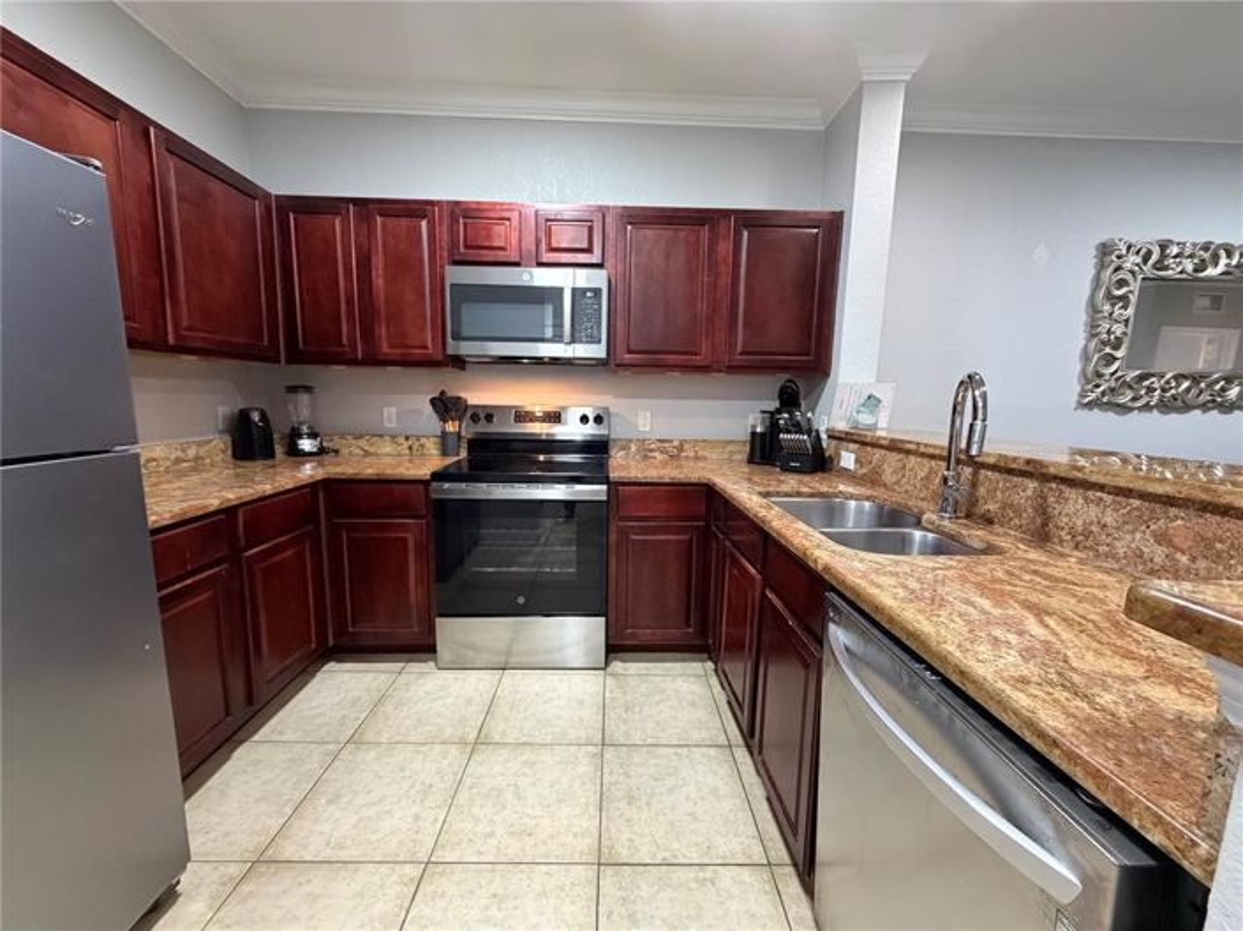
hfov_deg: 102.1
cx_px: 622
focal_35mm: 14
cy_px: 466
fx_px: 502
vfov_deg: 85.6
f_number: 2.2
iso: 500
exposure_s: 1/60
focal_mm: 2.22
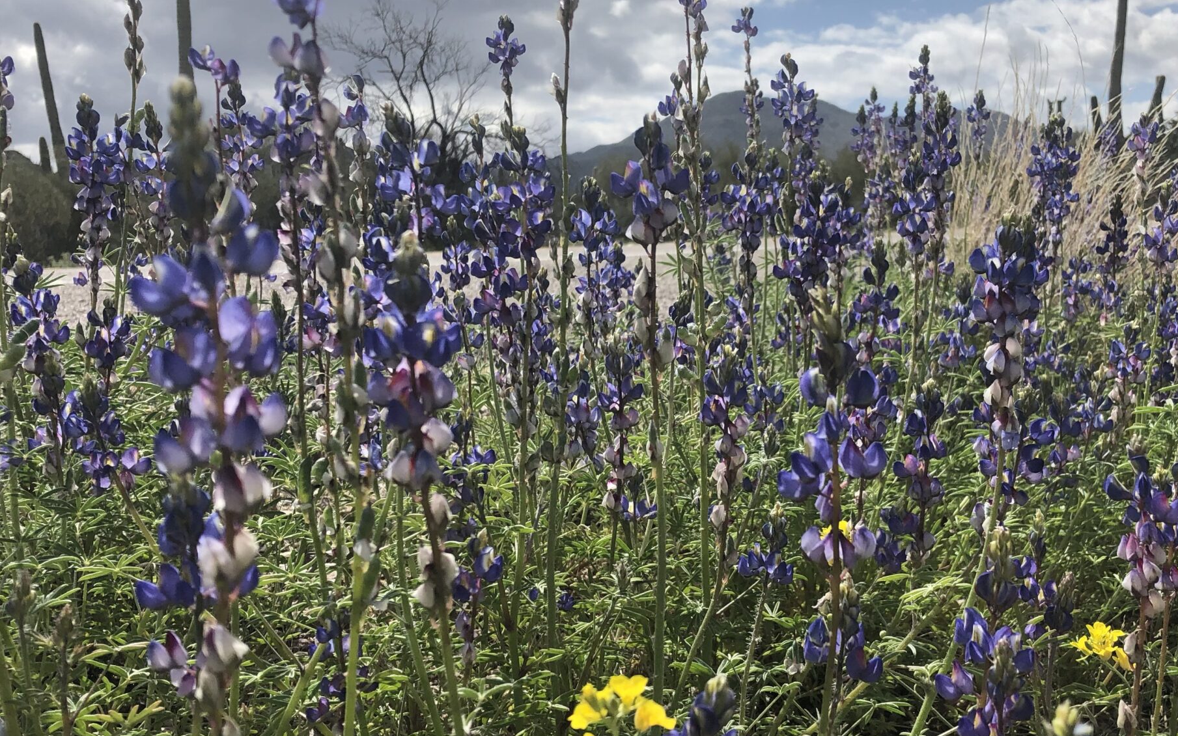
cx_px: 697
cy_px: 405
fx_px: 1349
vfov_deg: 30.5
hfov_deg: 47.0
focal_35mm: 42
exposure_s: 1/3003
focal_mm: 4
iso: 20
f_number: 1.8
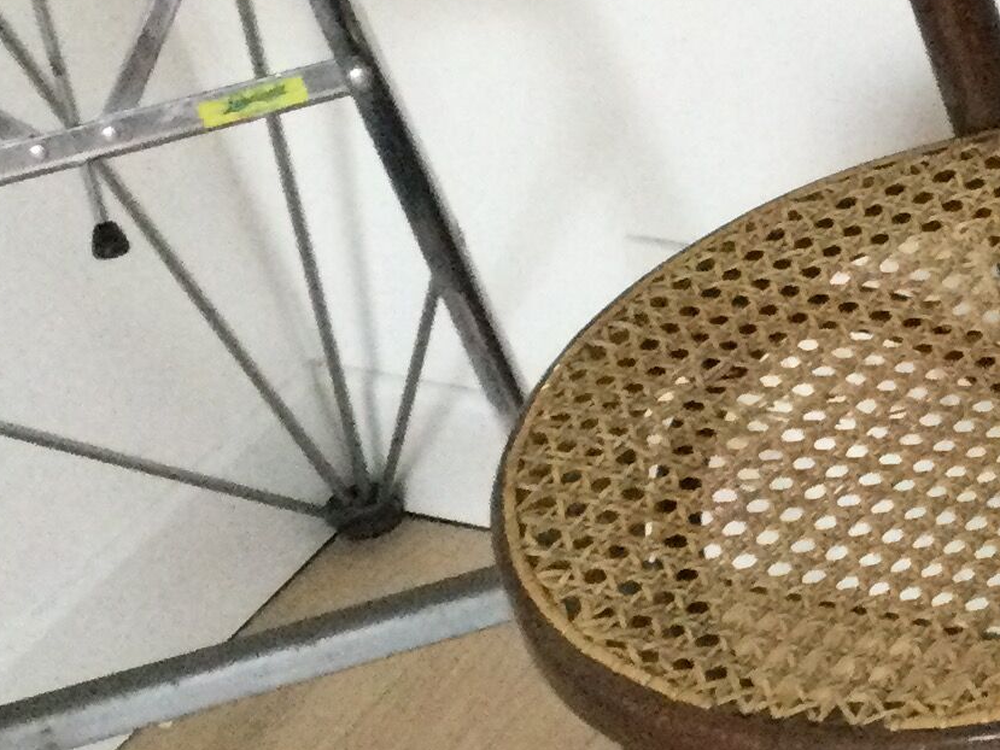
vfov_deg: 12.1
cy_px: 242
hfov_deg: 15.3
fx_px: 3525
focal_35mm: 122
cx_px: 1338
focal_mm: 3.3
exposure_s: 1/33
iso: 250
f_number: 2.4
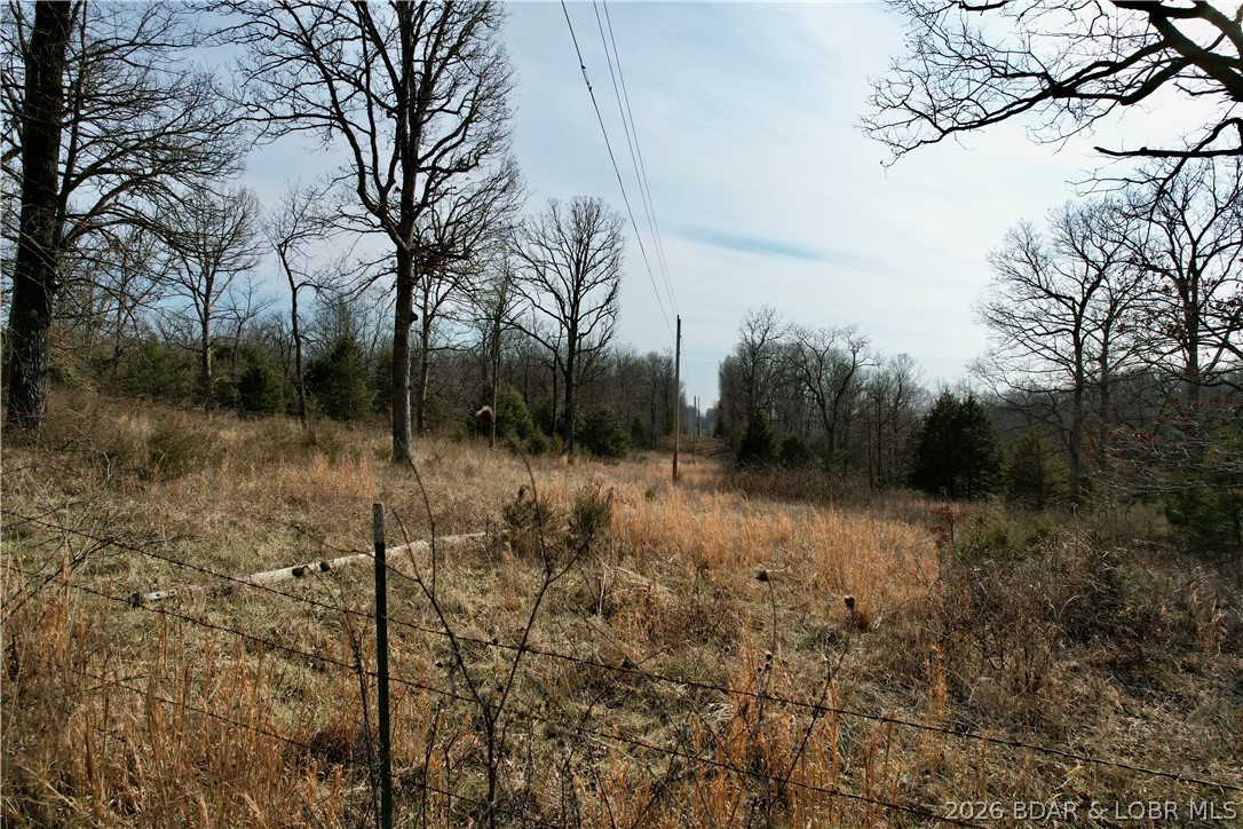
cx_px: 622
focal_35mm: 22
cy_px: 414
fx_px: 760
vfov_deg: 57.2
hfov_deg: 78.6
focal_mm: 8.38
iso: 100
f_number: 2.8
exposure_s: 1/3200
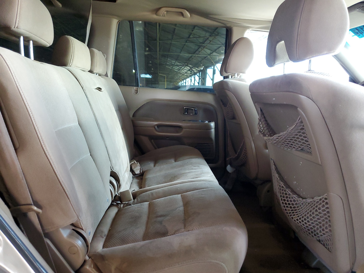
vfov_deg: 53.1
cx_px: 182
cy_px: 136
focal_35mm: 26
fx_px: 273
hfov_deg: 67.3
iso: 270
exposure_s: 1/60.2
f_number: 1.5
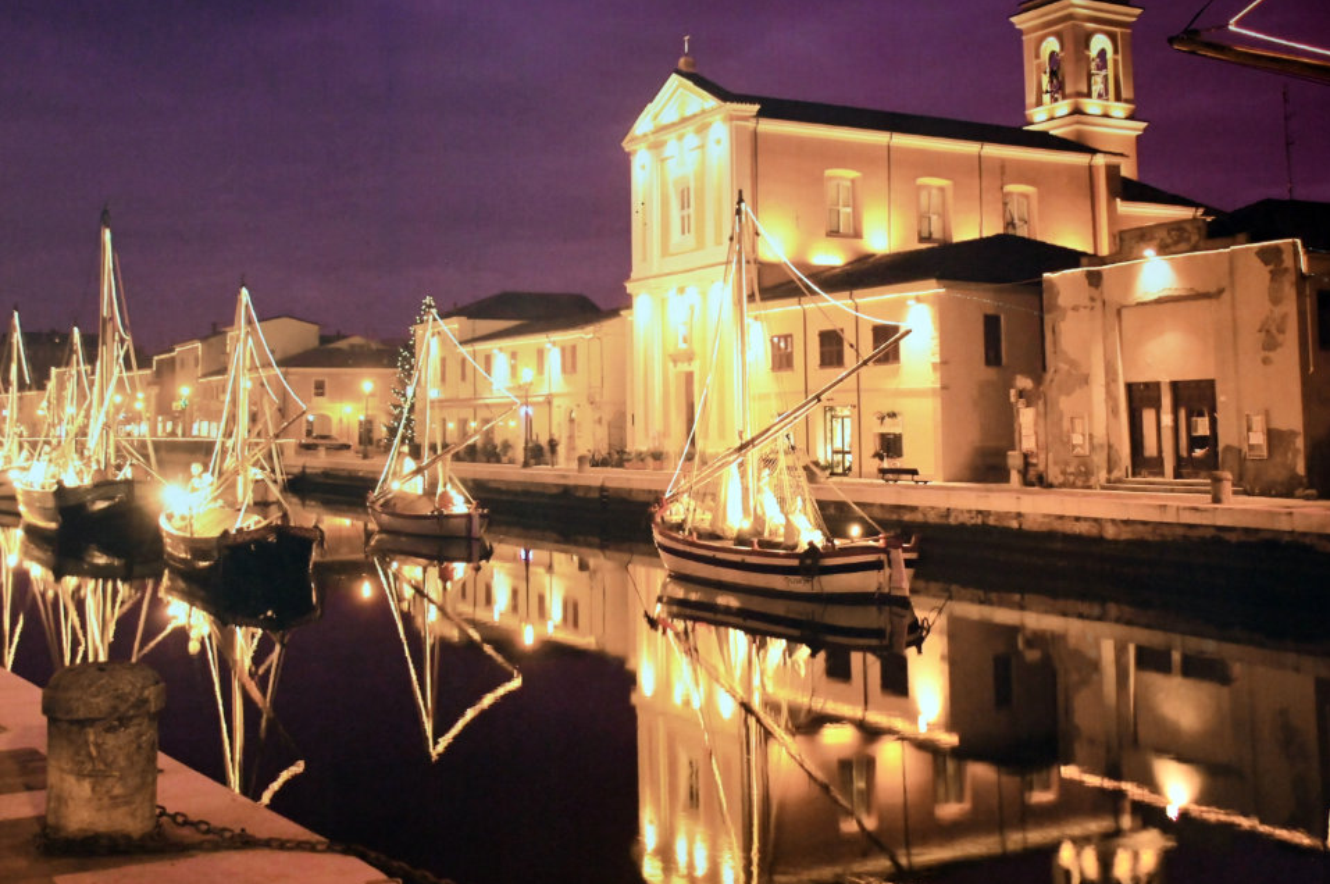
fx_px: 1698
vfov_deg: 29.2
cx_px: 673
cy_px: 427
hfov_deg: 42.8
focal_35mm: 46
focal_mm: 44
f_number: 5.3
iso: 3200
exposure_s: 1/80
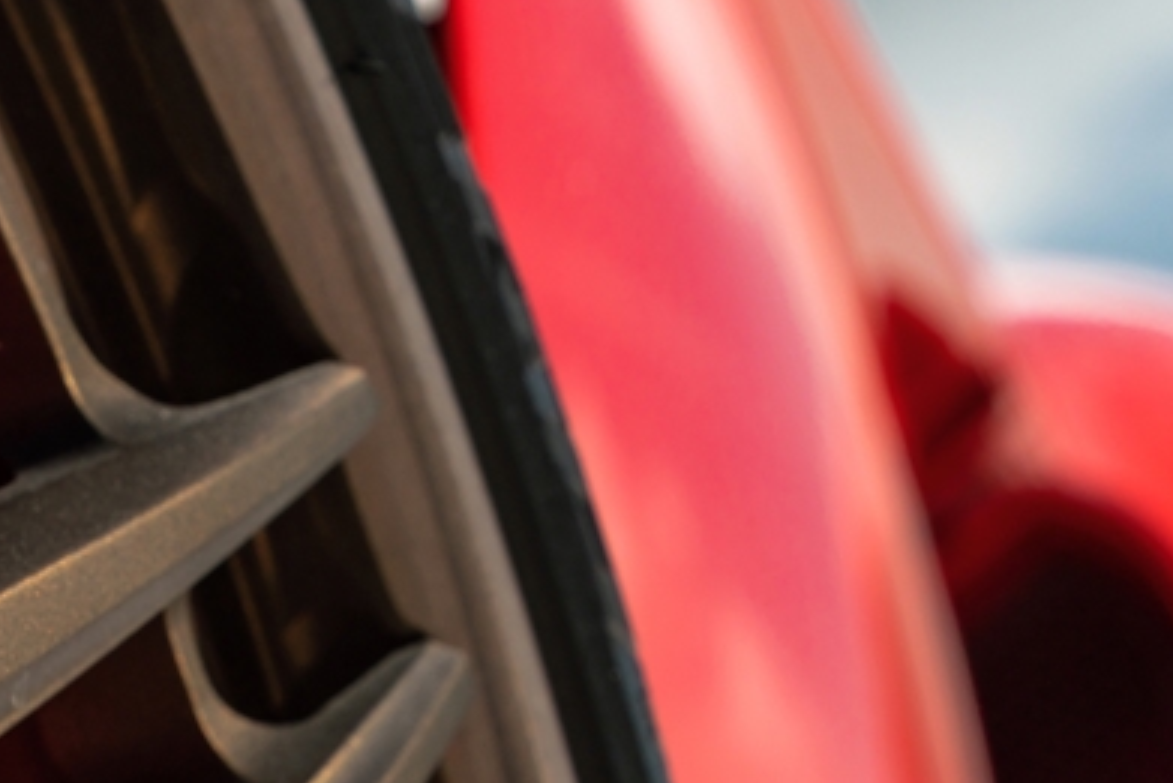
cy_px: 1419
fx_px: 10397
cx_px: 90
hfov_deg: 6.4
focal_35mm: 319
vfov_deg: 4.3
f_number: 6.3
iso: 100
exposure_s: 1/125
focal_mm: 65
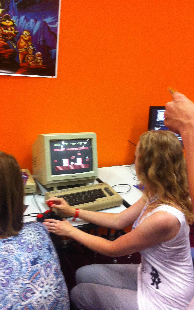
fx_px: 322
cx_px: 90
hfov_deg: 33.6
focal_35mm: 38
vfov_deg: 51.5
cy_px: 155
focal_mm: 3.85
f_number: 2.8
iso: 250
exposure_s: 1/15
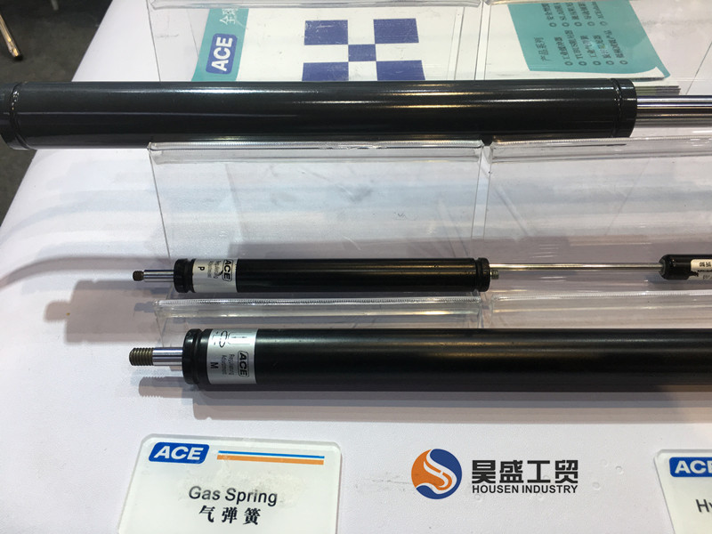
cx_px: 356
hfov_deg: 61.7
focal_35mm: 29
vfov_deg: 48.2
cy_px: 267
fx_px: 596
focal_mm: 4.15
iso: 40
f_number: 2.2
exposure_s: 1/100
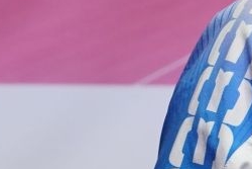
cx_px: 764
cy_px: 68
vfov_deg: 1.0
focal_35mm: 1438
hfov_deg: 1.4
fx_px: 10071
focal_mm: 200
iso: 1000
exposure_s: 1/250
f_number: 3.5
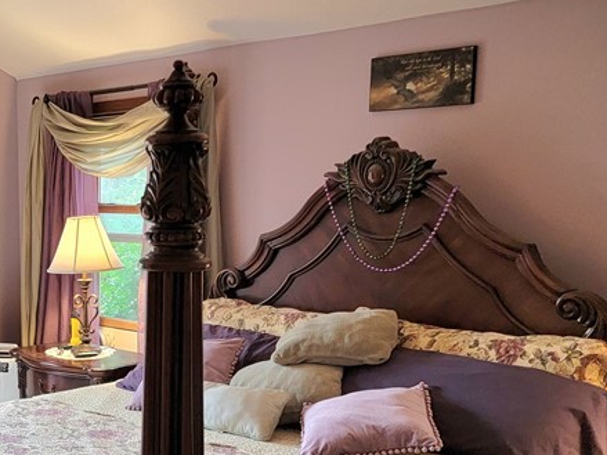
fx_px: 982
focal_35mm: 56
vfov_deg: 26.0
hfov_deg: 31.4
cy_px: 299
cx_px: -22
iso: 250
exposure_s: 1/60.2
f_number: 1.8
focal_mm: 6.7
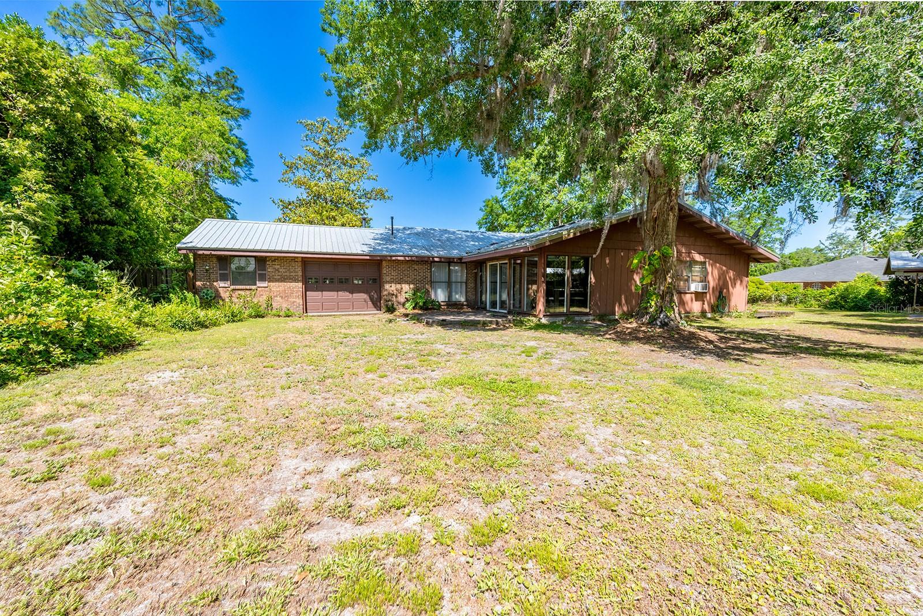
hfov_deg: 104.2
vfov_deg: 81.3
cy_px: 308
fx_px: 359
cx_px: 462
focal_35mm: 14
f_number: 8
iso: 200
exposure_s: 1/400
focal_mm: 14
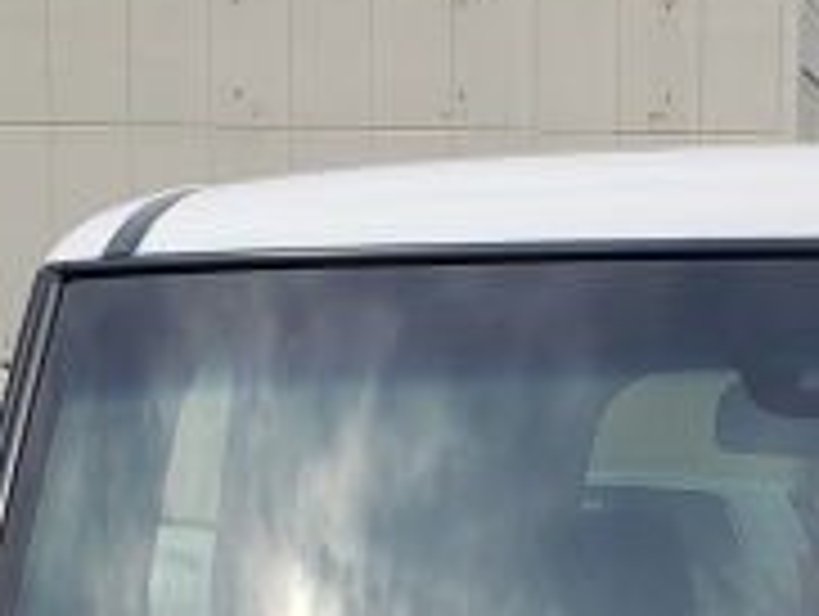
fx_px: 3459
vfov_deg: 9.1
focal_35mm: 146
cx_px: 756
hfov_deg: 13.4
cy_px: 1479
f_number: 2.4
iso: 50
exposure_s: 1/1553
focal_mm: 4.3
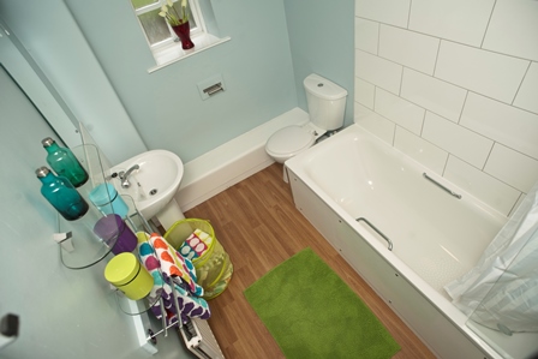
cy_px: 180
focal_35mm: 20
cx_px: 269
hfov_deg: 84.0
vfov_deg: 62.0
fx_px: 299
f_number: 5
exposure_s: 1/30
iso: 200
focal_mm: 20
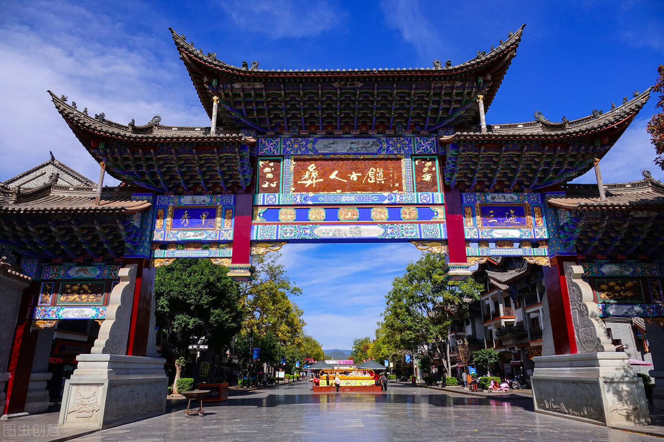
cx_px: 332
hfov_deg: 73.7
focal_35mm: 24
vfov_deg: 53.1
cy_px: 221
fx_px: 443
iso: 100
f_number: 4
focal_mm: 8.8
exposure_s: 1/1000
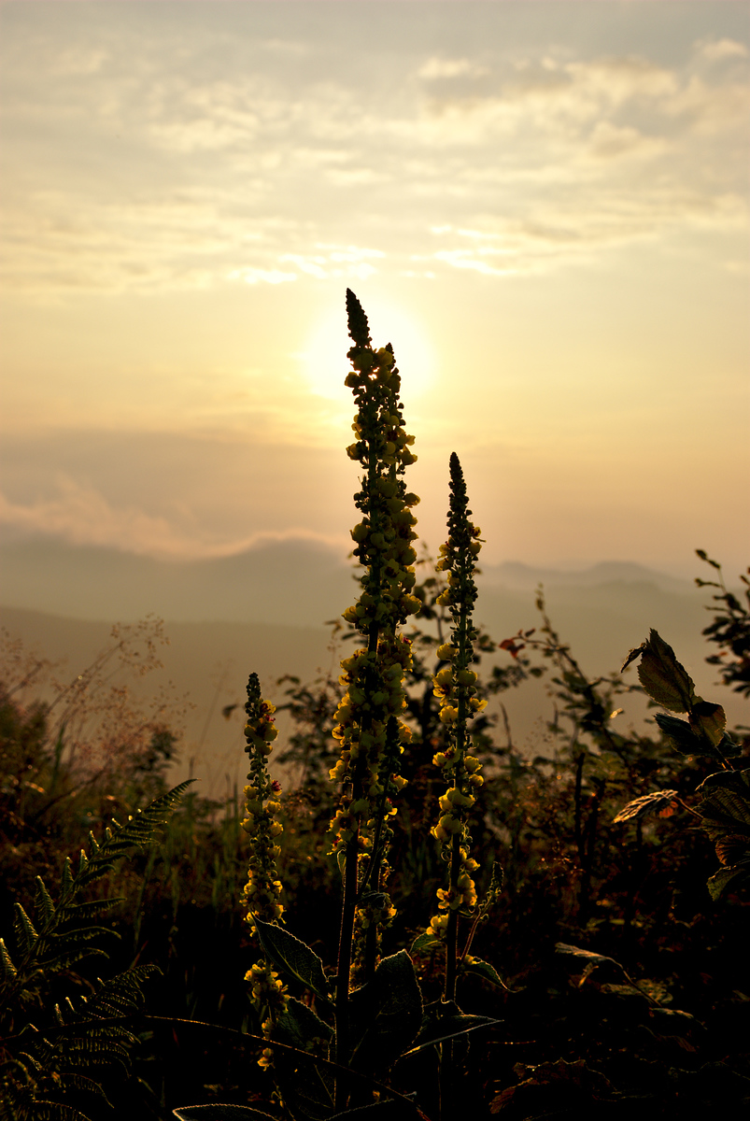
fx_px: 1496
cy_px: 560
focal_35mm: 48
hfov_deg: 28.1
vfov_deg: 41.1
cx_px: 375
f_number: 6.3
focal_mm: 32
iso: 100
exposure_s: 1/160
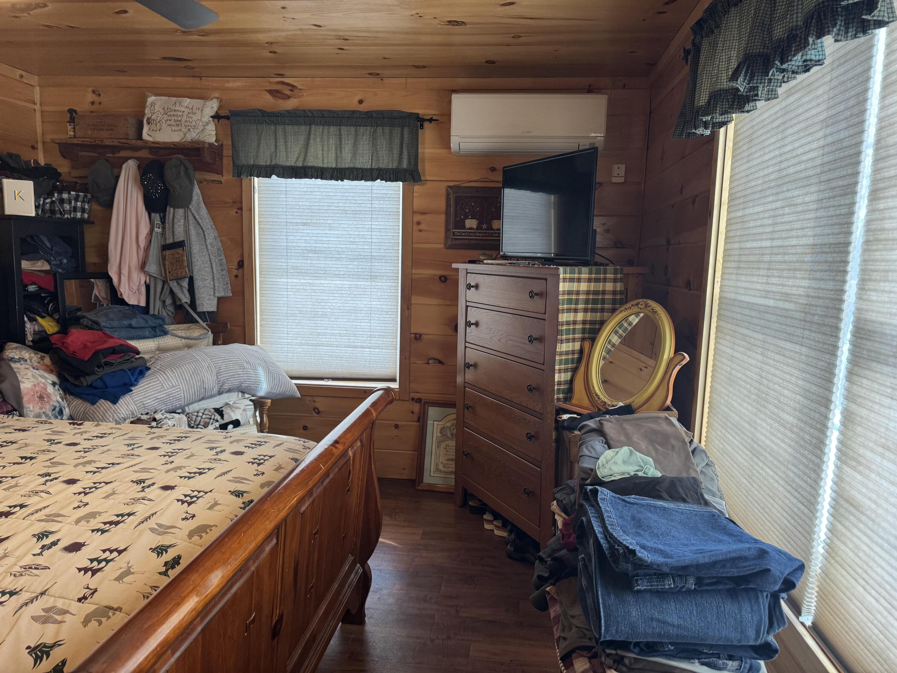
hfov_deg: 71.6
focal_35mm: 24
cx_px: 448
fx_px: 622
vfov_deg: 56.8
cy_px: 336
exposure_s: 1/60
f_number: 1.78
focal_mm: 6.76
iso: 200
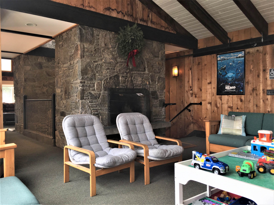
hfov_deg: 61.7
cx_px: 137
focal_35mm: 29
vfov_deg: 48.2
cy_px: 102
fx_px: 230
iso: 25
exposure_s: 1/35
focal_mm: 4.15
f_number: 2.2
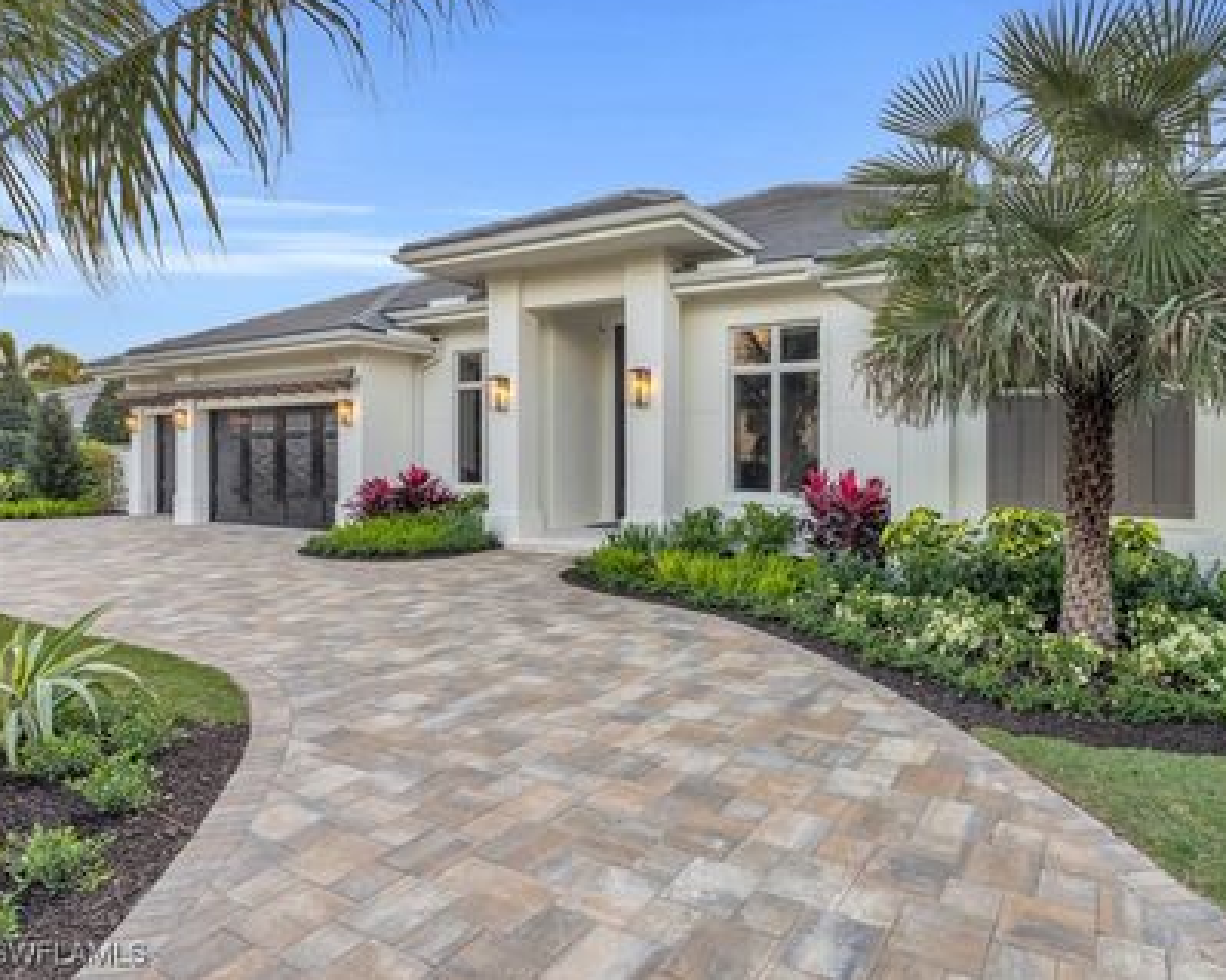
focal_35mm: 20
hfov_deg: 79.2
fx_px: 726
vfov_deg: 68.1
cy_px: 472
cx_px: 750
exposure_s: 1/50
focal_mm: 17
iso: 200
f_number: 9
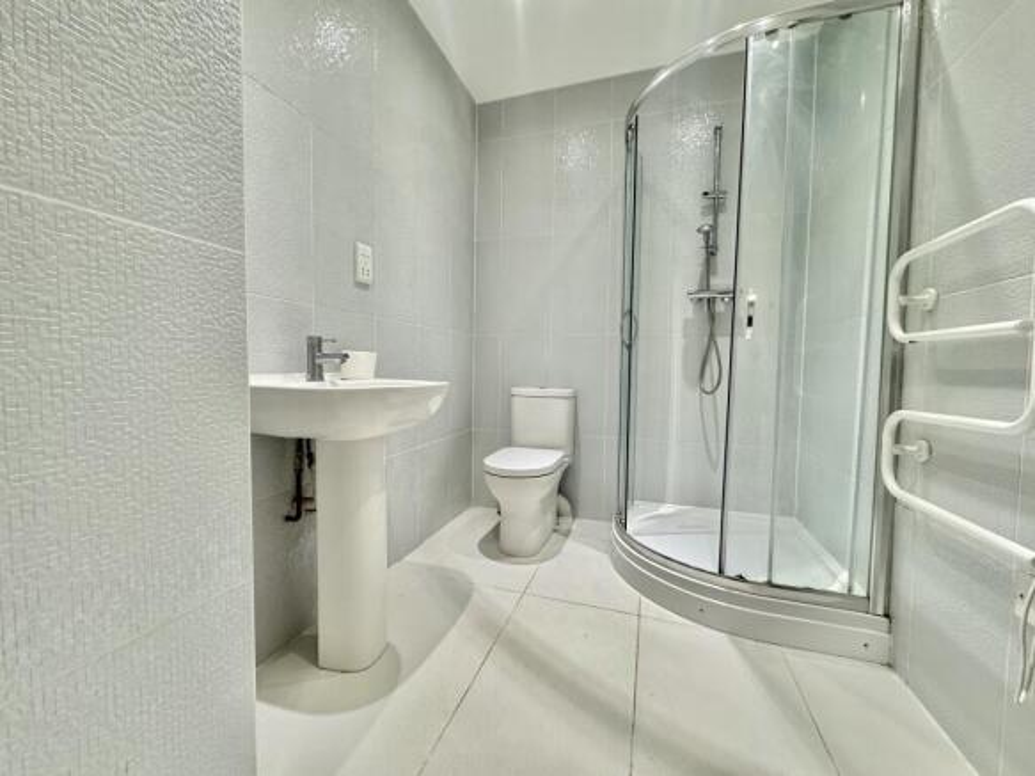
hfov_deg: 102.1
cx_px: 518
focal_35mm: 14
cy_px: 388
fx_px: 419
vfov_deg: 85.7
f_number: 2.2
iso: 250
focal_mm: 2.22
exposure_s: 1/100
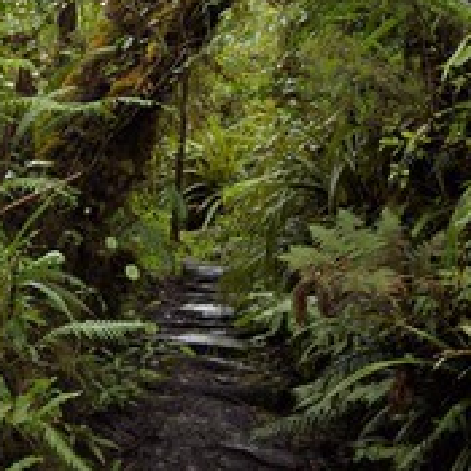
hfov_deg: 26.3
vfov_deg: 28.5
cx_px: -73
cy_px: 105
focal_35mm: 59
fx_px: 908
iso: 1000
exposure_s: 1/160
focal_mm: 29
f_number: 11
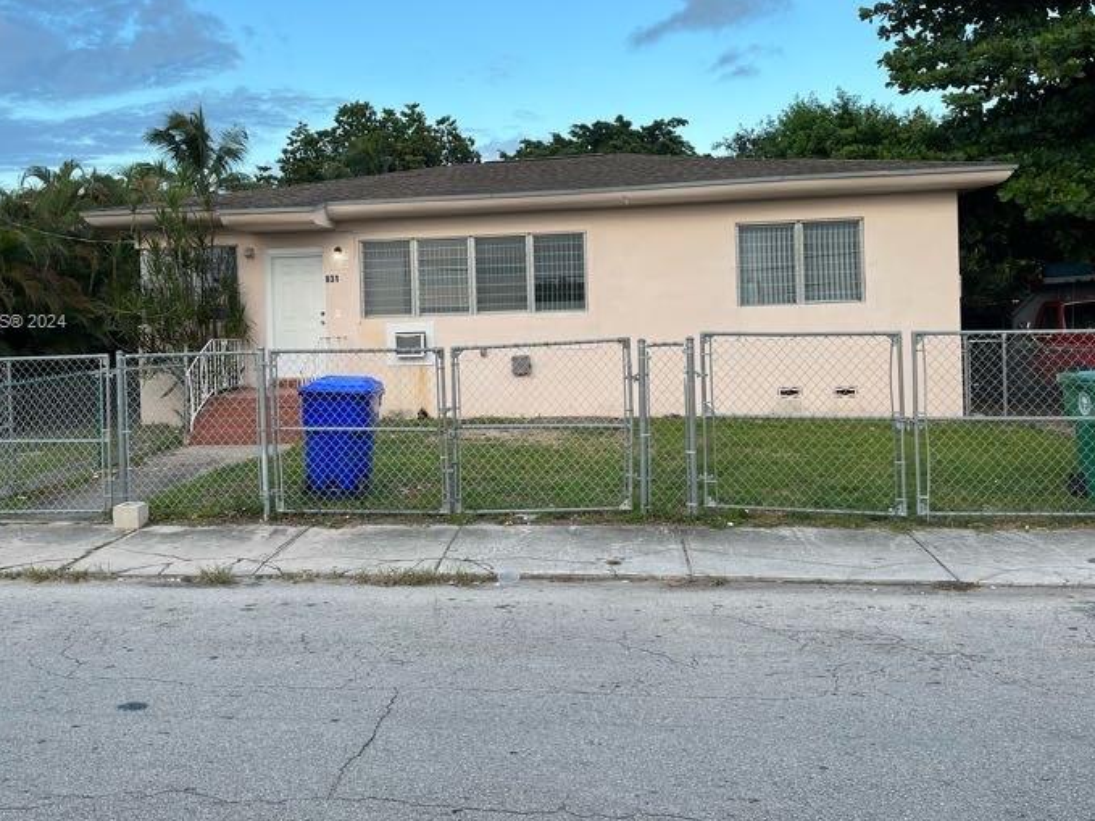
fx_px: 1012
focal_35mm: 32
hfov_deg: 56.7
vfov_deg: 43.9
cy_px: 323
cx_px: 481
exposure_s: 1/310
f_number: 1.6
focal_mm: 5.1
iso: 50
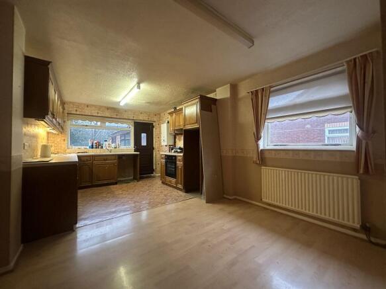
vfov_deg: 85.7
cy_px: 144
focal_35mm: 14
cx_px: 193
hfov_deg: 102.1
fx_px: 156
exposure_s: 1/50
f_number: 2.2
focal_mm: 2.22
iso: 800
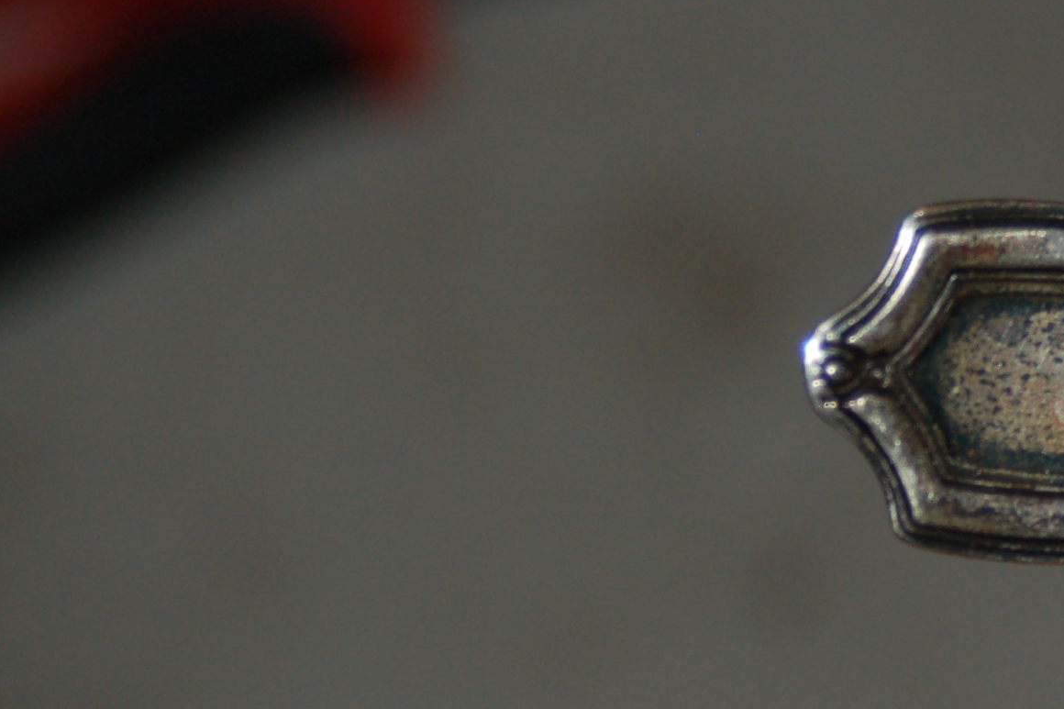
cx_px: 995
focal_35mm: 171
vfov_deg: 8.0
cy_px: 335
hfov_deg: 11.9
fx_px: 5053
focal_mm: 44
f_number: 4
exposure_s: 1/60
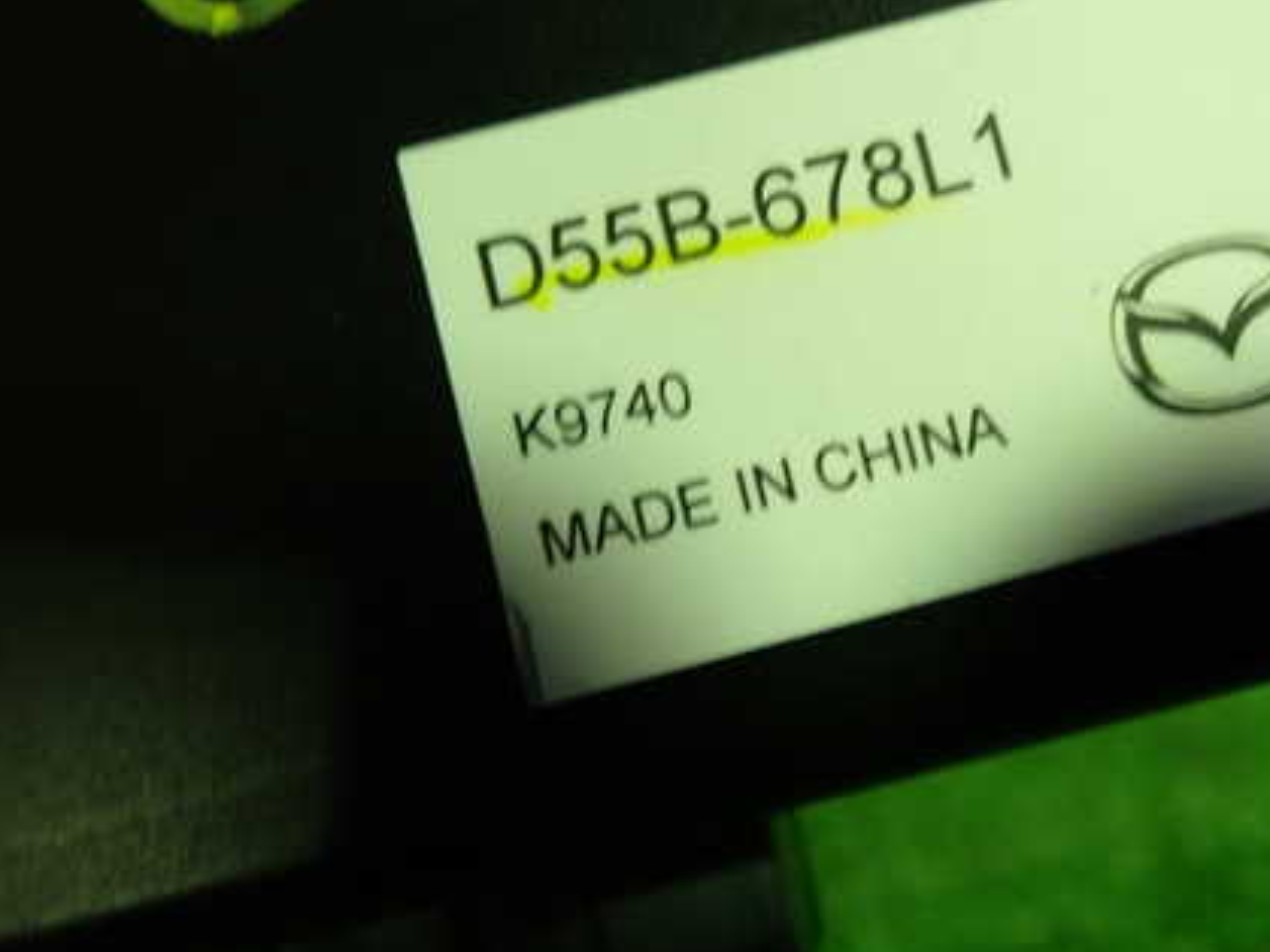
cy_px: 412
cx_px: 903
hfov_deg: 42.9
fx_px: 1577
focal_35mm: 43
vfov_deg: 33.5
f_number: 2.3
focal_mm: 5.4
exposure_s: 1/50
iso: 200
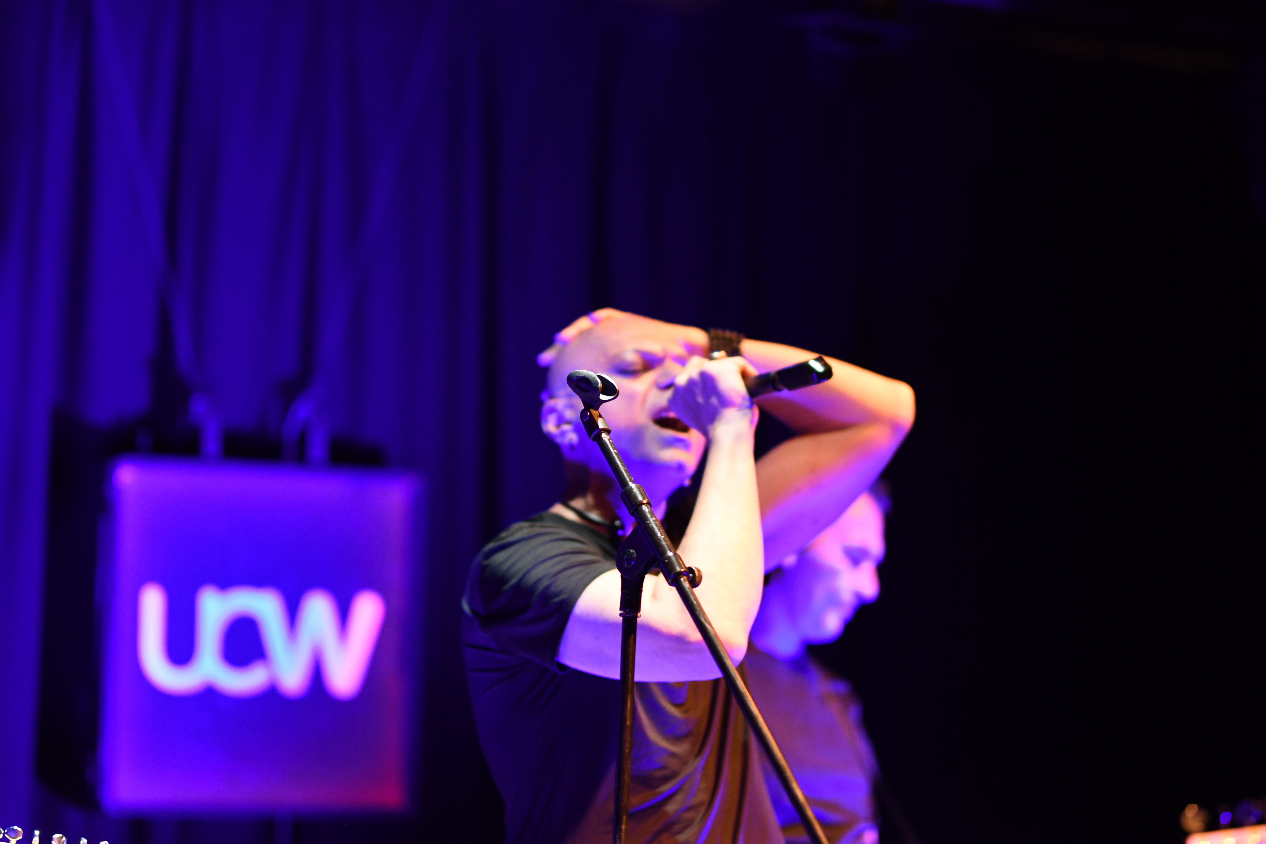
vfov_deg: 10.8
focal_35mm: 127
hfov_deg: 16.1
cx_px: 633
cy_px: 422
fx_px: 4466
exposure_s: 1/320
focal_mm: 85
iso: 1000
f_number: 1.4
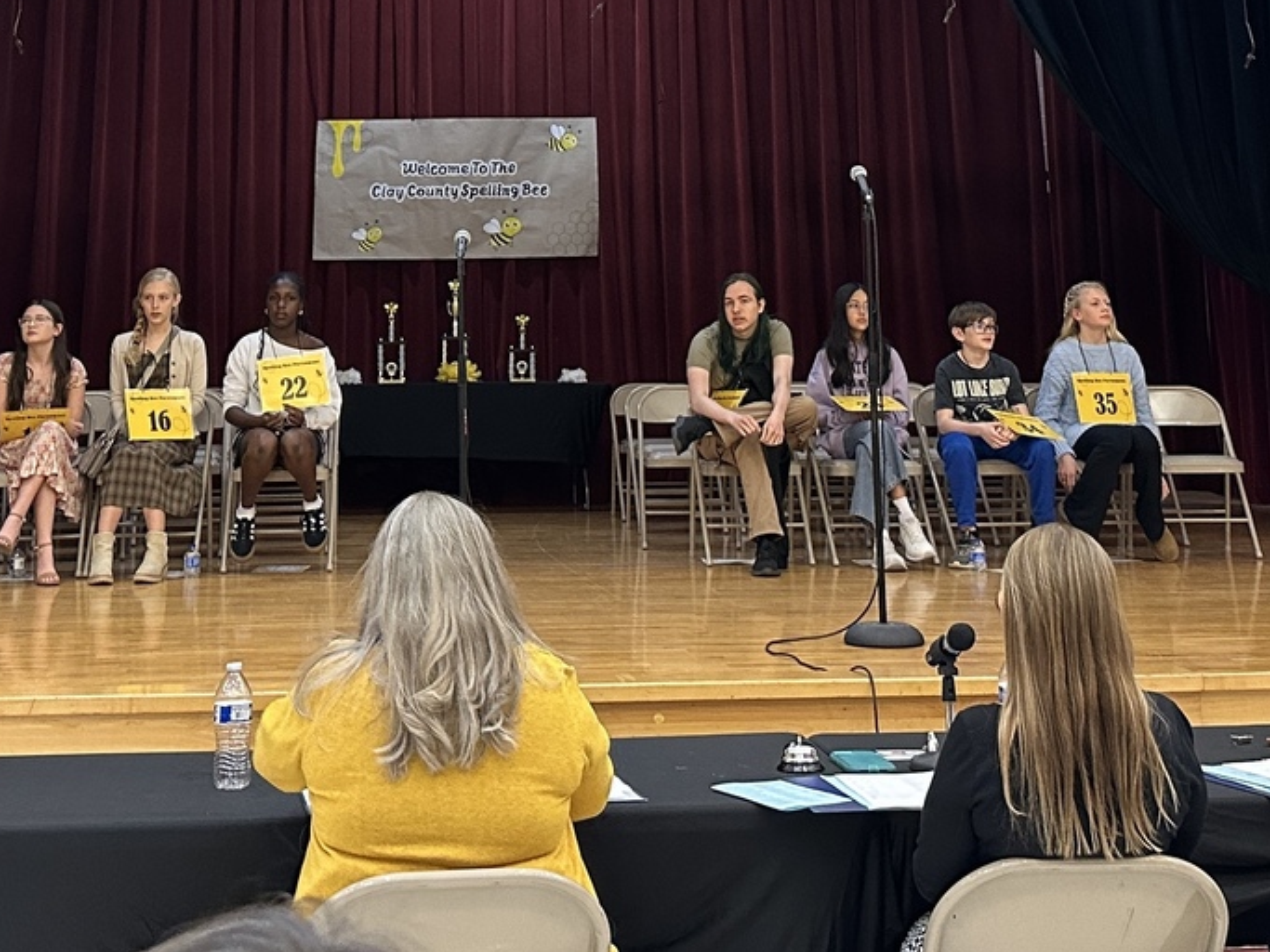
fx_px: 1321
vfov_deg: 39.1
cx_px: 418
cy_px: 307
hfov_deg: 50.4
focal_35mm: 36
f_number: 1.78
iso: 320
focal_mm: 6.86
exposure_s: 1/60
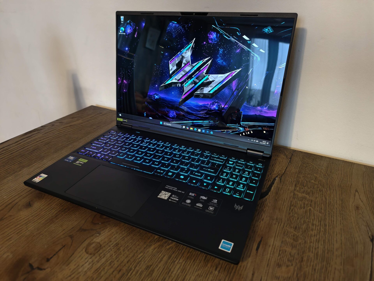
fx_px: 248
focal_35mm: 23
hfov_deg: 73.9
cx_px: 187
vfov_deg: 58.9
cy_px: 140
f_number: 1.57
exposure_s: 1/50
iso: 450
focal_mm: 6.54
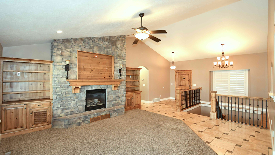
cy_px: 77
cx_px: 136
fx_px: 117
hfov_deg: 99.4
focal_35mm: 16
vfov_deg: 67.1
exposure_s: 1/60
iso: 1400
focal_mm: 10
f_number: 4
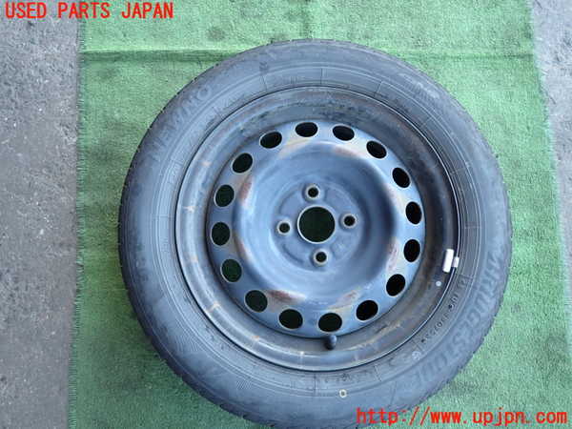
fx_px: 413
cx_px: 286
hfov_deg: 69.4
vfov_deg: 54.9
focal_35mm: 25
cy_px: 214
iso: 200
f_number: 2
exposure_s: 1/100
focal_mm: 4.5
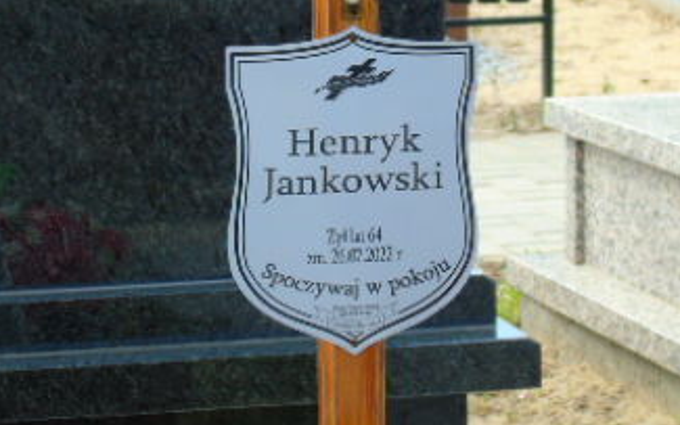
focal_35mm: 196
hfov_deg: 10.7
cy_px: 63
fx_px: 3632
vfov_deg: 6.7
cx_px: 383
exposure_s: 1/200
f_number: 4.3
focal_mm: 17
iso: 80
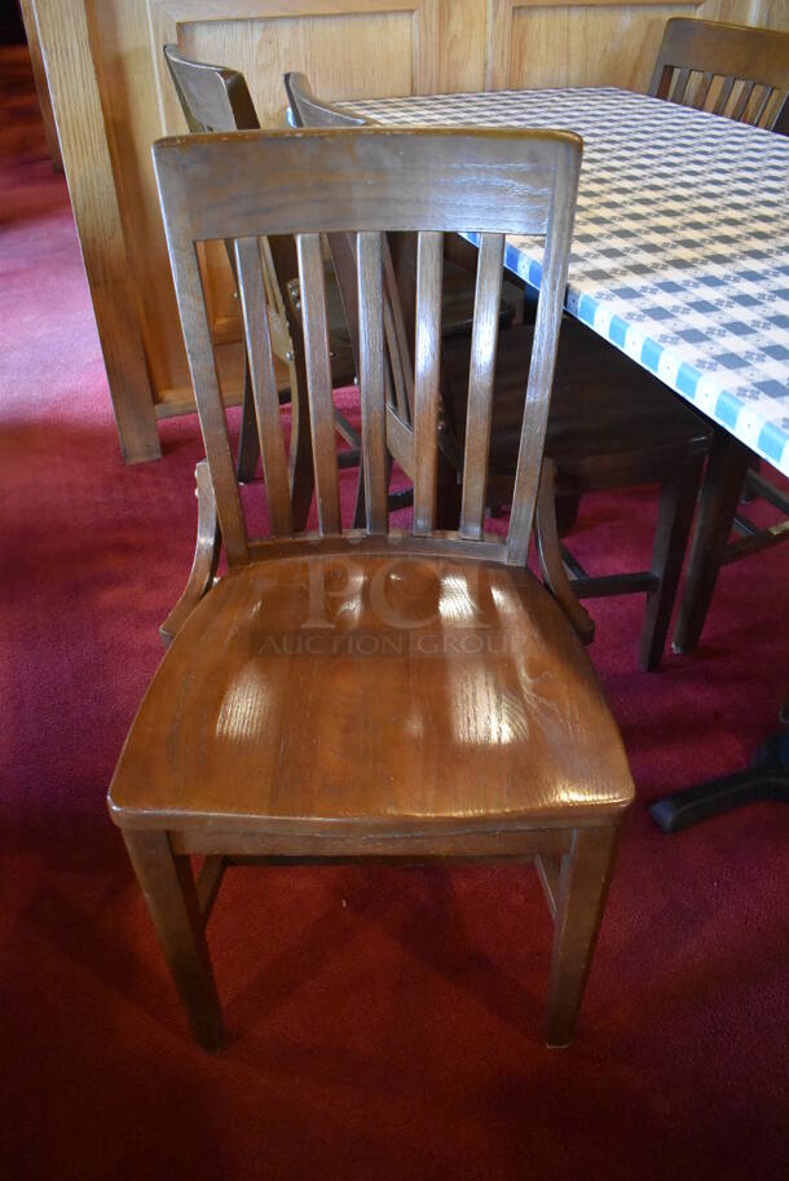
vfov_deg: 67.3
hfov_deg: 48.0
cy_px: 590
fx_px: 886
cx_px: 394
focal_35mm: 27
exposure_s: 1/125
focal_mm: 18
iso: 5600
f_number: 3.5
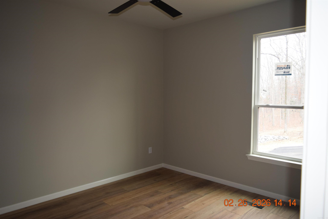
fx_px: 246
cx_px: 164
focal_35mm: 27
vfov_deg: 47.9
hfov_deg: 67.4
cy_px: 110
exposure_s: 1/125
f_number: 3.8
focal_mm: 18
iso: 400
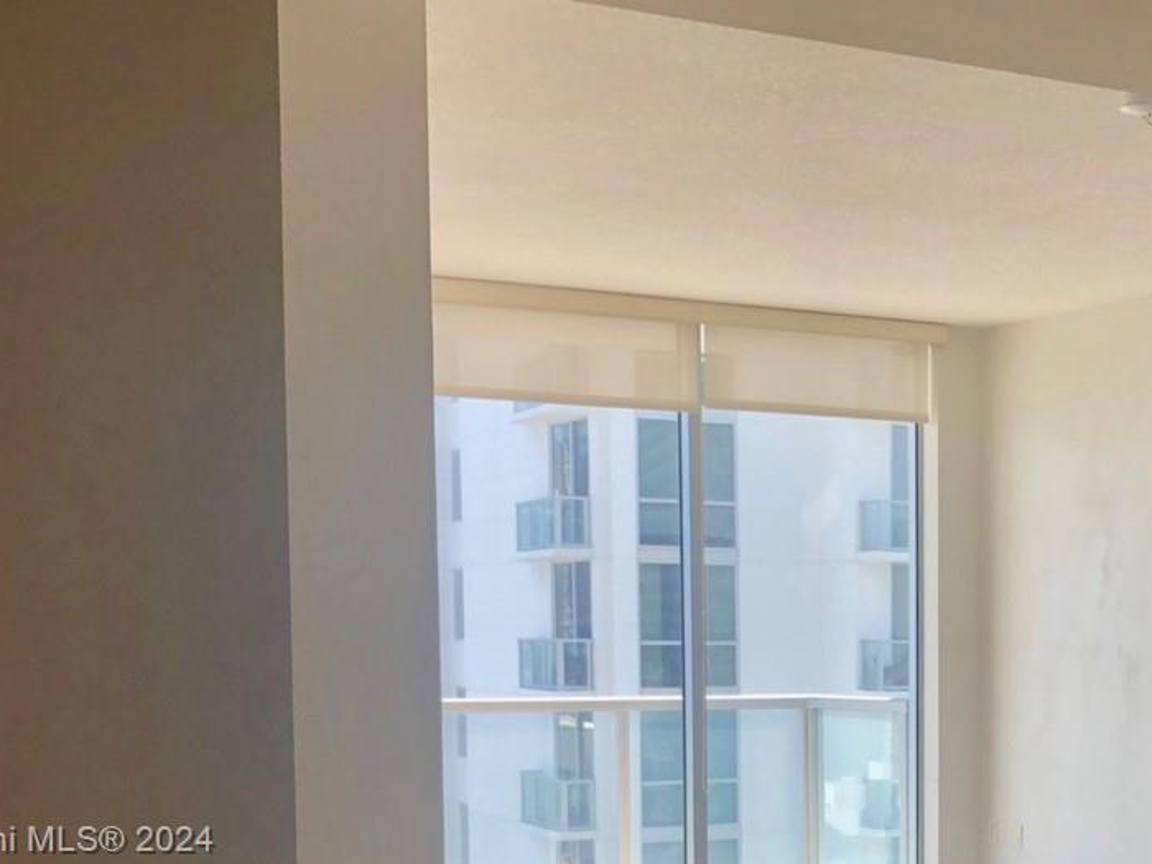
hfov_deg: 29.2
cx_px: 1004
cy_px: 843
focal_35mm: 64
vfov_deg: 22.2
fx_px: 2130
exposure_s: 1/120
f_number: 1.8
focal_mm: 3.99
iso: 40
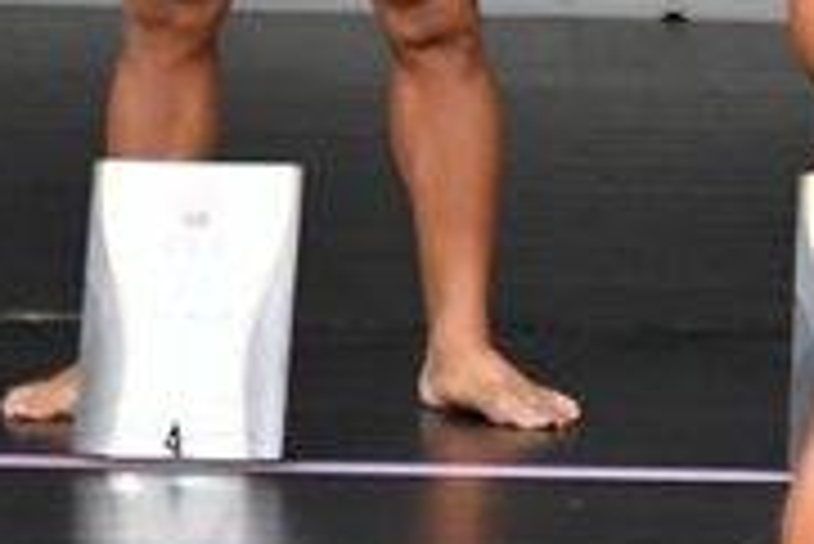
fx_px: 30503
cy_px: -31
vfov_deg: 1.0
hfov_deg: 1.5
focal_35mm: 1348
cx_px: 1576
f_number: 5.6
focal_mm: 210
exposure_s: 1/400
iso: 5000
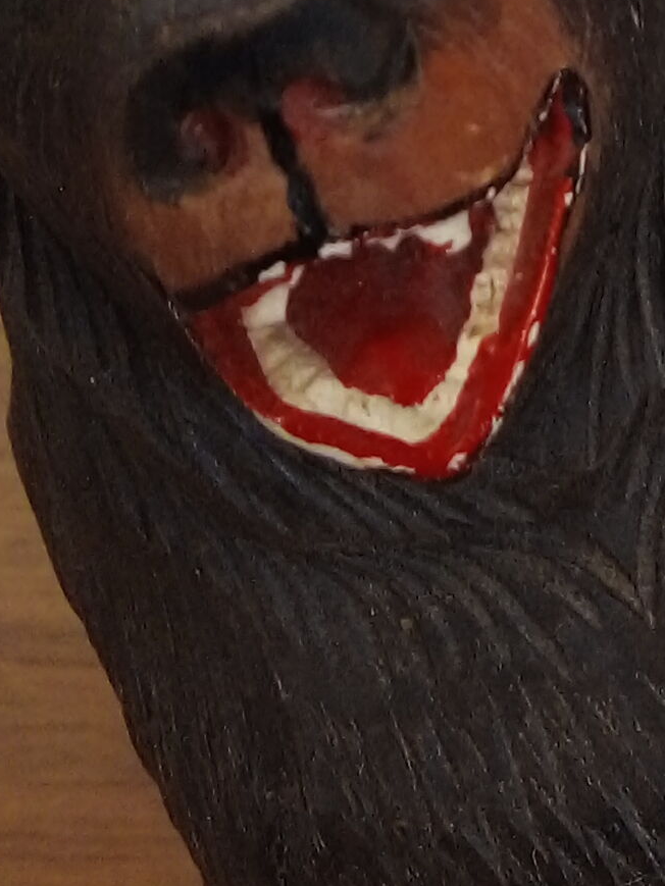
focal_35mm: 134
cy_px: -317
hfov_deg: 10.6
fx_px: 3431
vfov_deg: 14.0
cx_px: 1040
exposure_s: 1/14.3
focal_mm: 4.52
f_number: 2.2
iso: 254
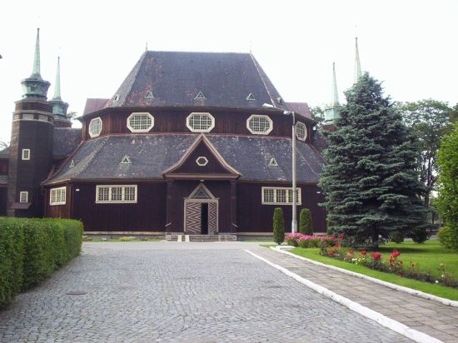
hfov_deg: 49.0
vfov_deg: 37.7
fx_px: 503
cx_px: 229
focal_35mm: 38
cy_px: 172
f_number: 4.5
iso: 100
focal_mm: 4.99
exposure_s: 1/121
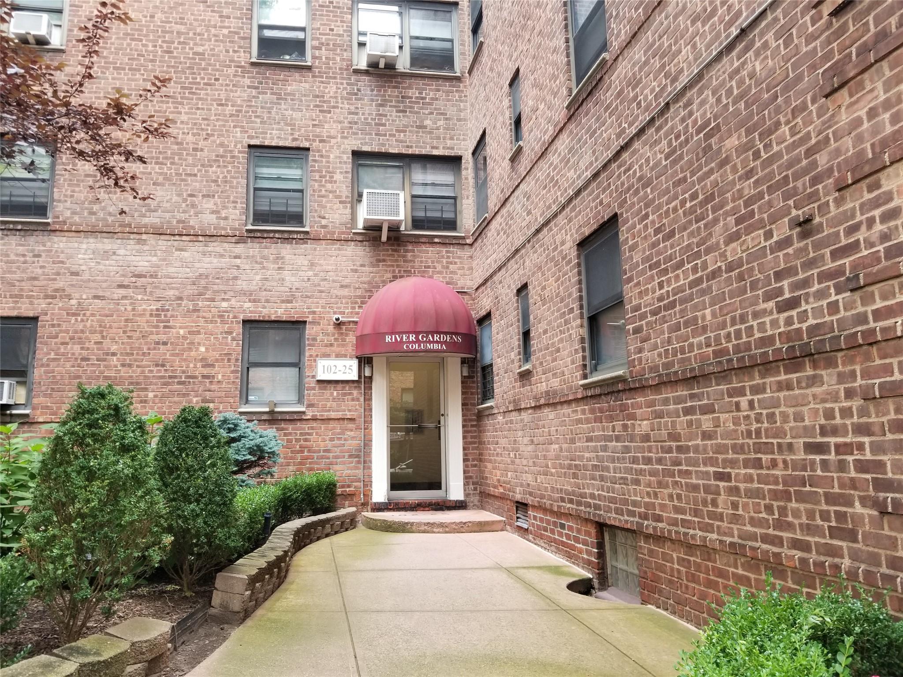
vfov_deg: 53.1
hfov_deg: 67.3
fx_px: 678
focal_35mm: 26
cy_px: 338
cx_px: 452
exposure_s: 1/60
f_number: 1.7
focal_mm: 4.25
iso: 50
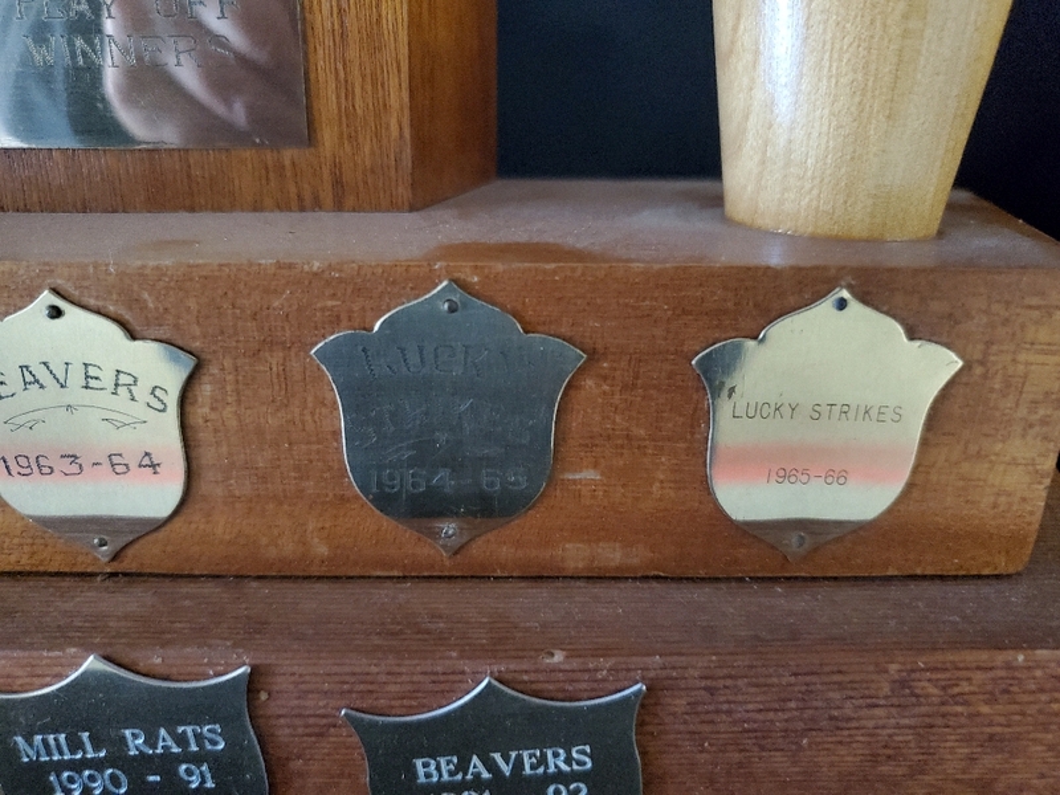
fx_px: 796
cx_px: 530
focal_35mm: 26
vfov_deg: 53.1
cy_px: 398
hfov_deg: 67.3
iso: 640
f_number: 1.5
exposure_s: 1/20
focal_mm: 4.3
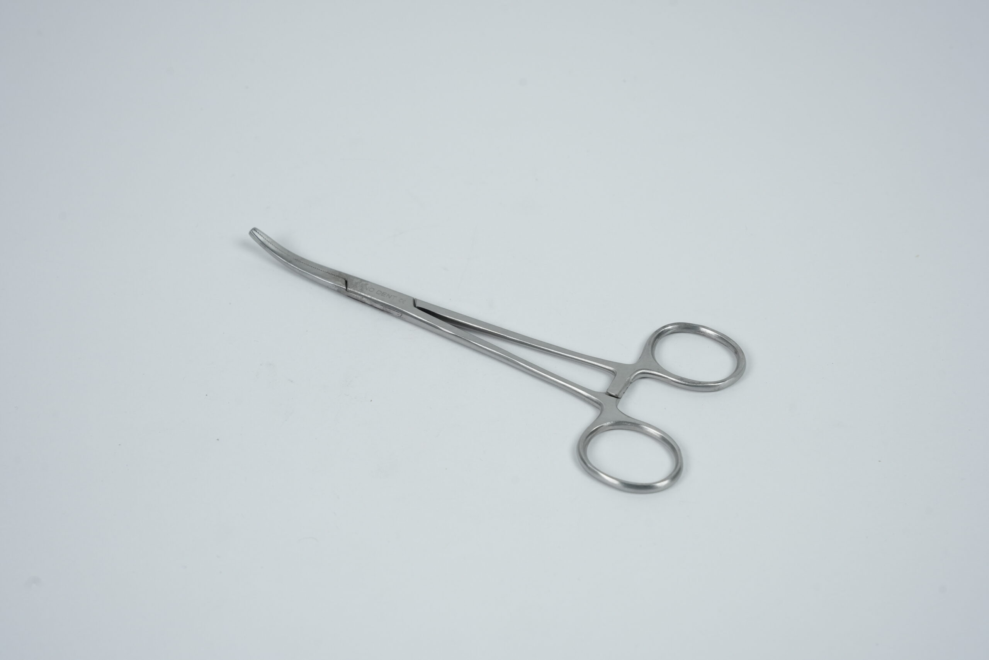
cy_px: 330
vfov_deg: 21.2
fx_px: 1761
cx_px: 494
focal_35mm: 64
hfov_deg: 31.4
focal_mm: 64.1
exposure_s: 1/125
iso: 1250
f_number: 10
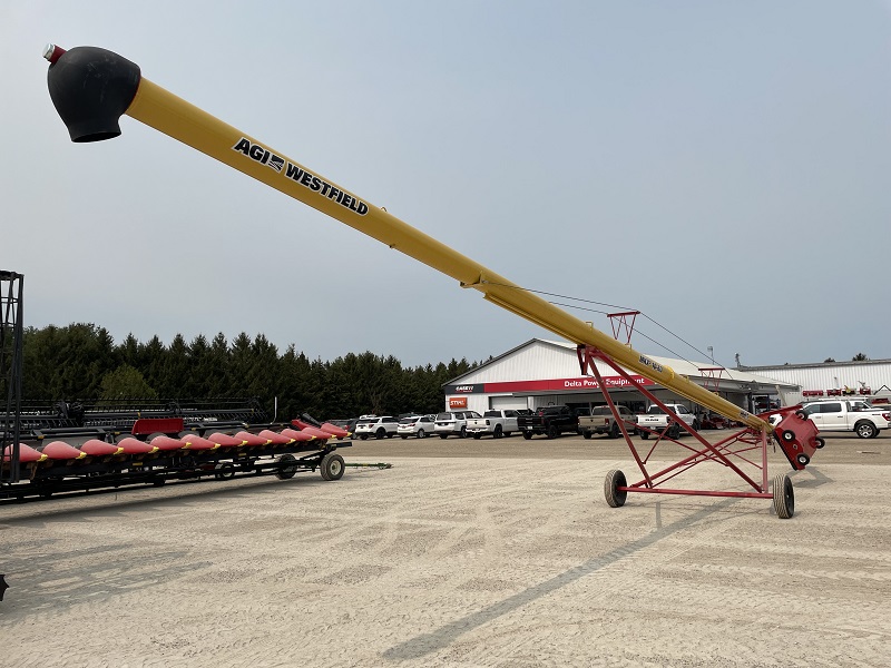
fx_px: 669
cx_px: 446
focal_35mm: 26
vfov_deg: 53.1
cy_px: 334
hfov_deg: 67.3
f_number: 1.6
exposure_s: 1/7299
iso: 32
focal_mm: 4.2
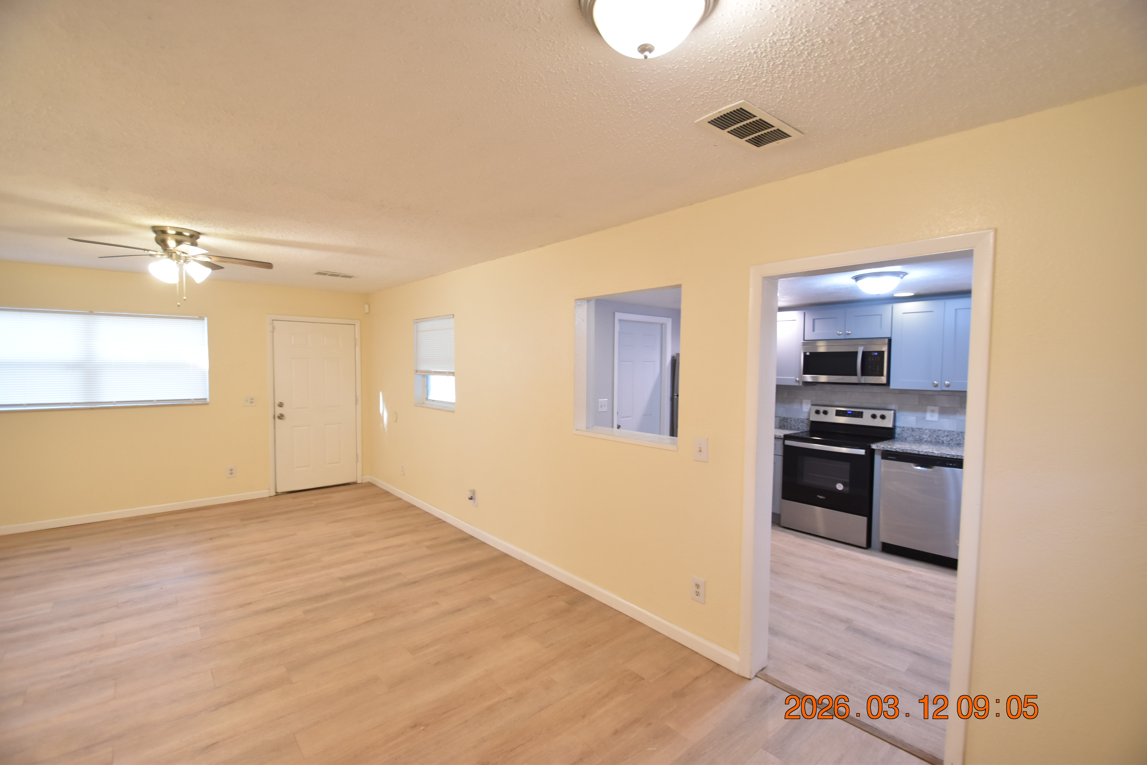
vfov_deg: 77.3
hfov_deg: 100.4
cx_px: 574
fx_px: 478
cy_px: 382
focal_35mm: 15
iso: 800
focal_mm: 10
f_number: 3.5
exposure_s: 1/45
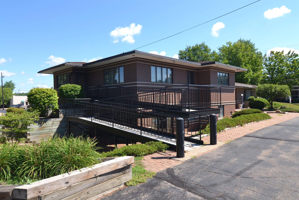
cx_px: 150
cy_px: 100
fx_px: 199
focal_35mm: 24
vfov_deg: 53.1
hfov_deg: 73.7
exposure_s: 1/200
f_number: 7.1
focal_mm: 16
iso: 100
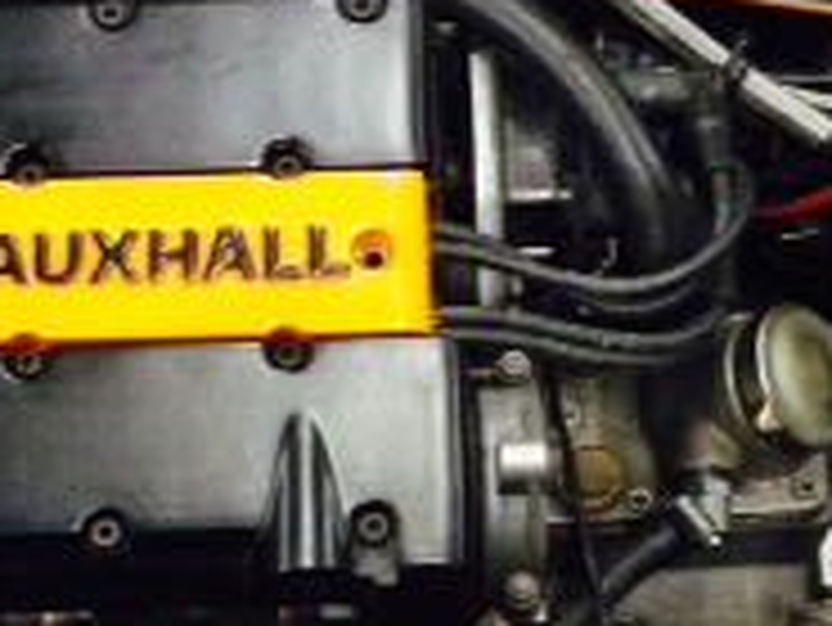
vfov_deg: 13.0
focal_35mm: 114
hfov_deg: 17.2
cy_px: 378
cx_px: 351
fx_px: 2742
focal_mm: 4.12
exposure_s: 1/20
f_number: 2.4
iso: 320
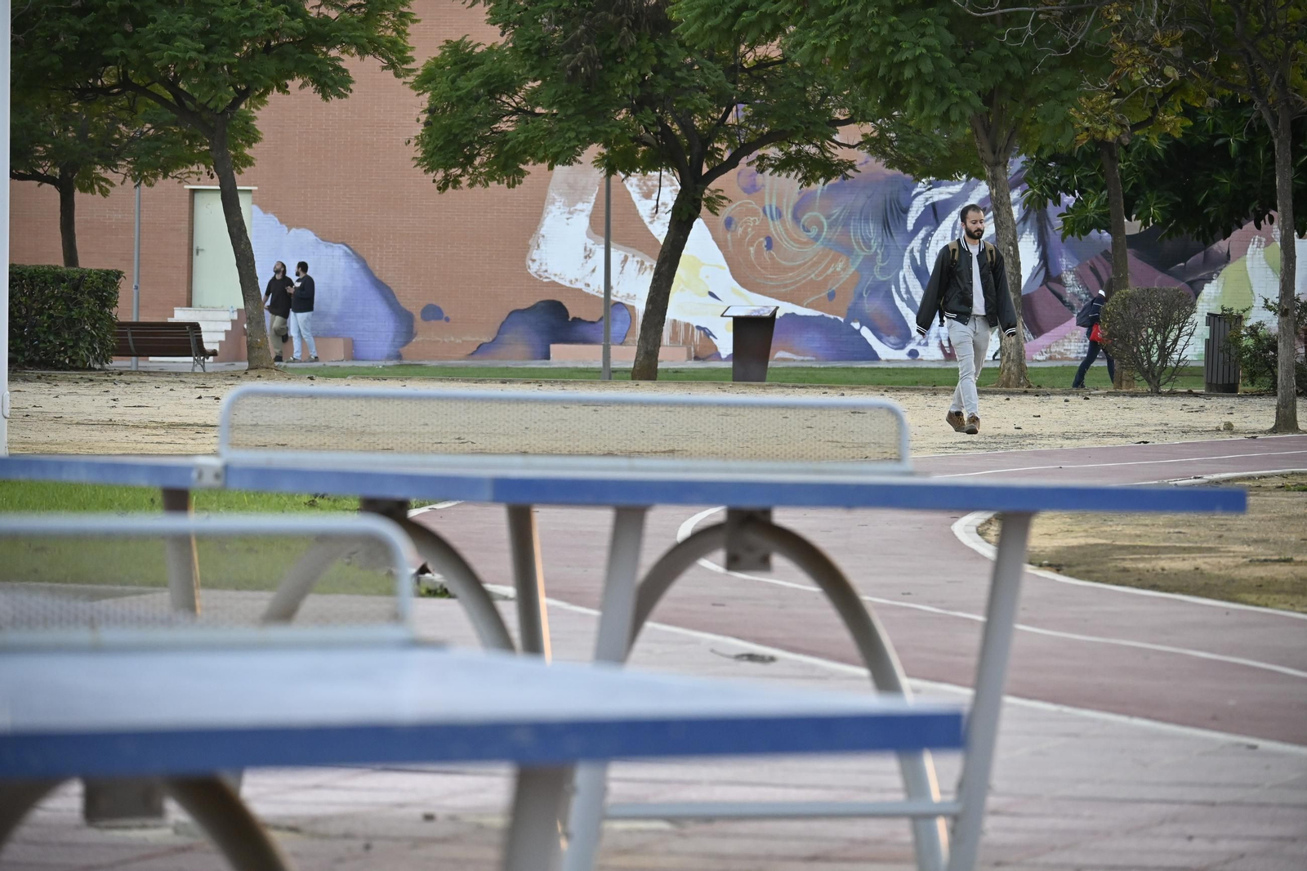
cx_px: 654
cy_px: 436
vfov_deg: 7.3
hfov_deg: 11.0
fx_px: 6805
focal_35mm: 188
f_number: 5.3
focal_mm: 125
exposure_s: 1/320
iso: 1100
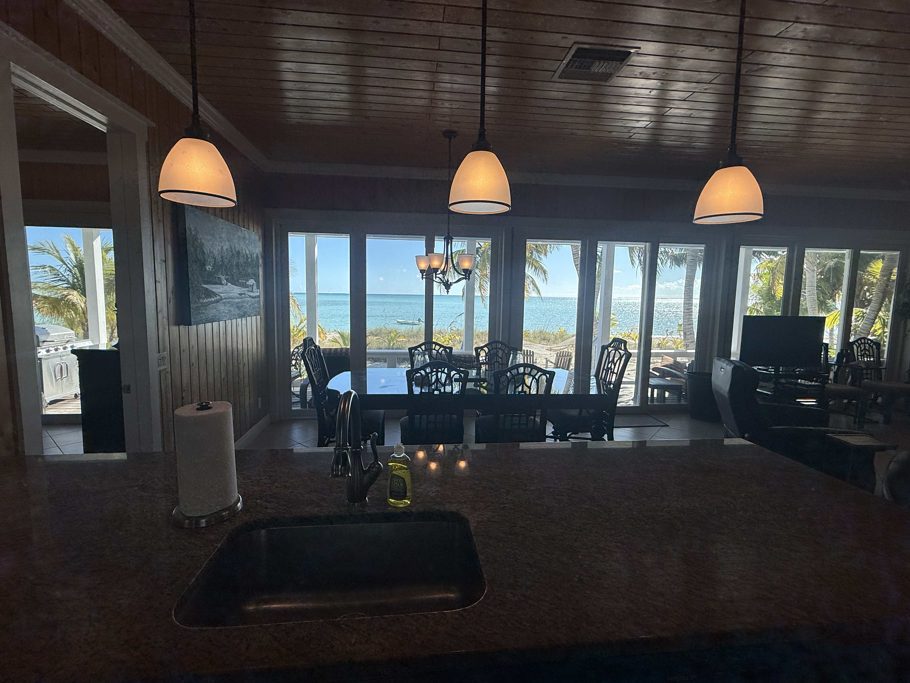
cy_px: 336
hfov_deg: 94.5
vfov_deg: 78.1
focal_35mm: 16
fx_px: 421
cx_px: 453
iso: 64
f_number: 2.2
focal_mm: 2.22
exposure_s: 1/644
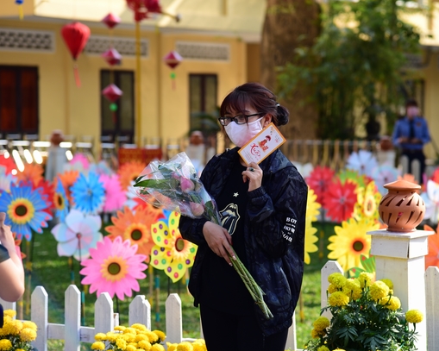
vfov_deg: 10.7
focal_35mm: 144
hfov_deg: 13.4
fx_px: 1871
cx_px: 267
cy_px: 170
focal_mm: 120
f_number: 4.5
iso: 100
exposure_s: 1/160
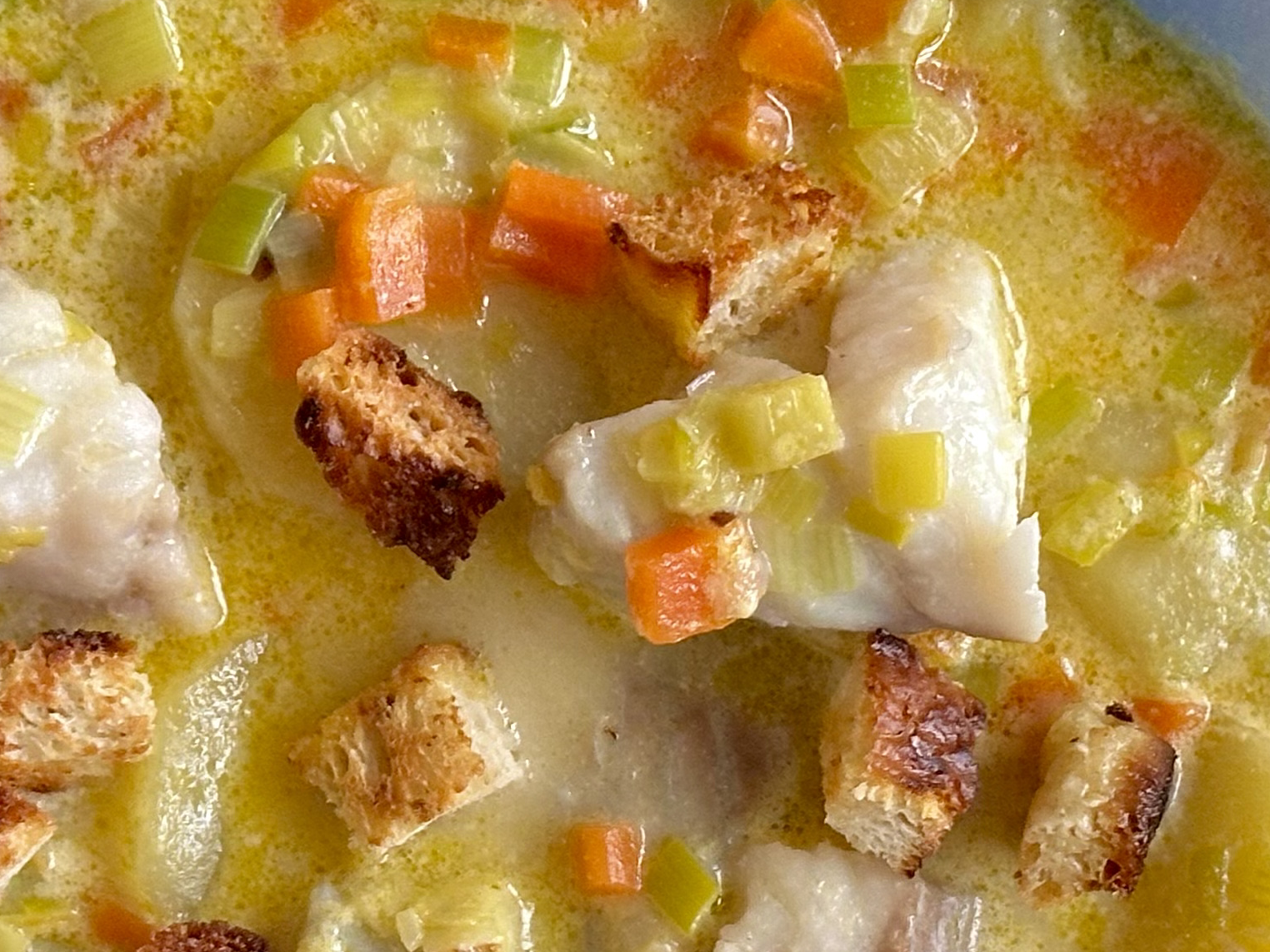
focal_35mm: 127
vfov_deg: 11.6
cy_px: 824
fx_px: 4659
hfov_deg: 15.5
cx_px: 525
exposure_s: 1/33
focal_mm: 6.86
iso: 200
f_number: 1.78
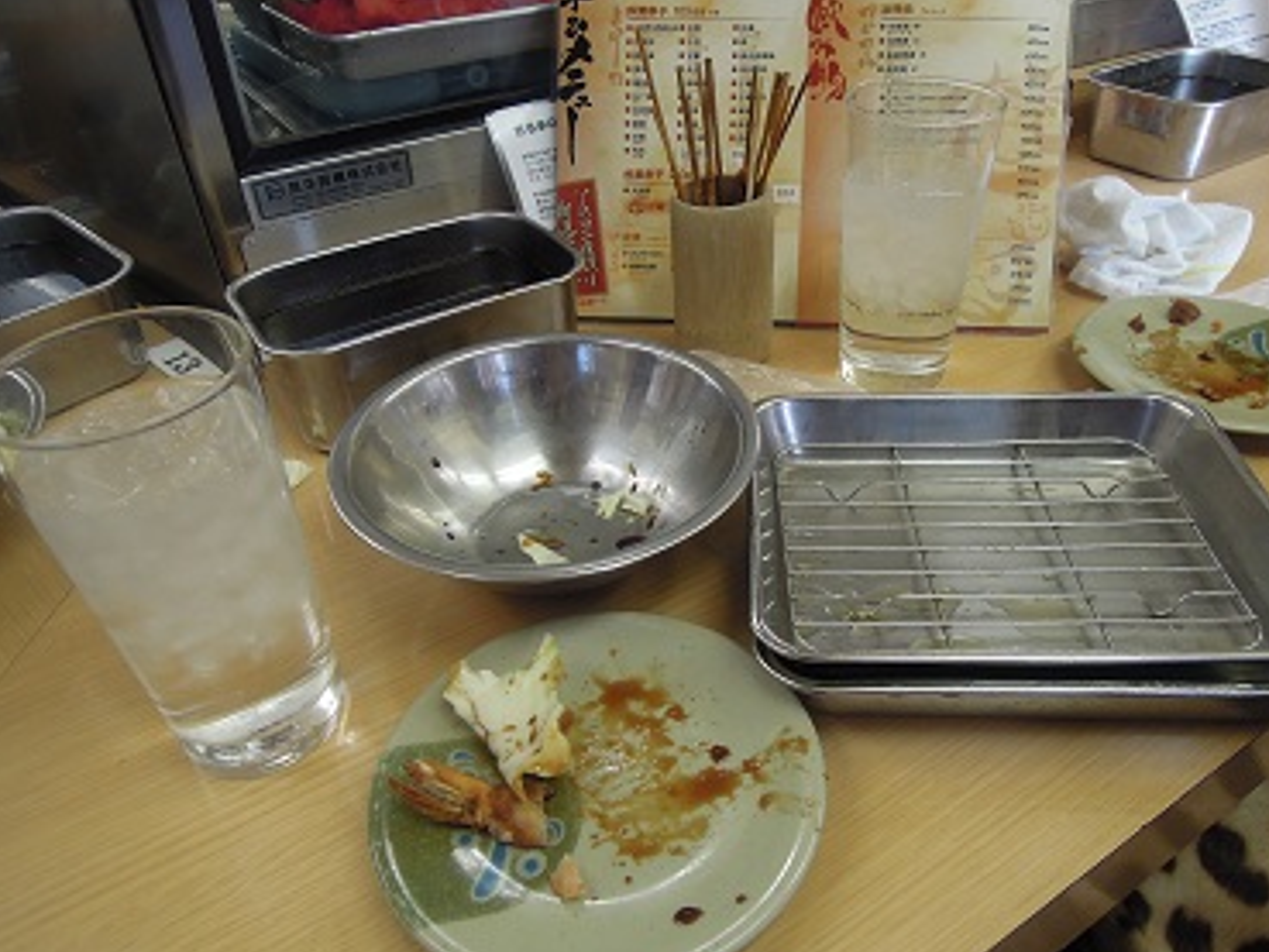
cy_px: 485
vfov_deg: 53.1
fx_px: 953
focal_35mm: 26
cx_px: 660
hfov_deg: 67.3
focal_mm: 4.3
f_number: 2.8
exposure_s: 1/60
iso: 160
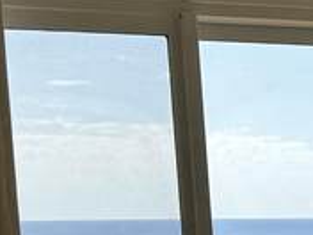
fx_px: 1582
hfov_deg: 9.6
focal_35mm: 175
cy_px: 449
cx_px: 836
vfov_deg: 8.1
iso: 80
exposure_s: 1/864
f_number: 1.78
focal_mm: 6.76
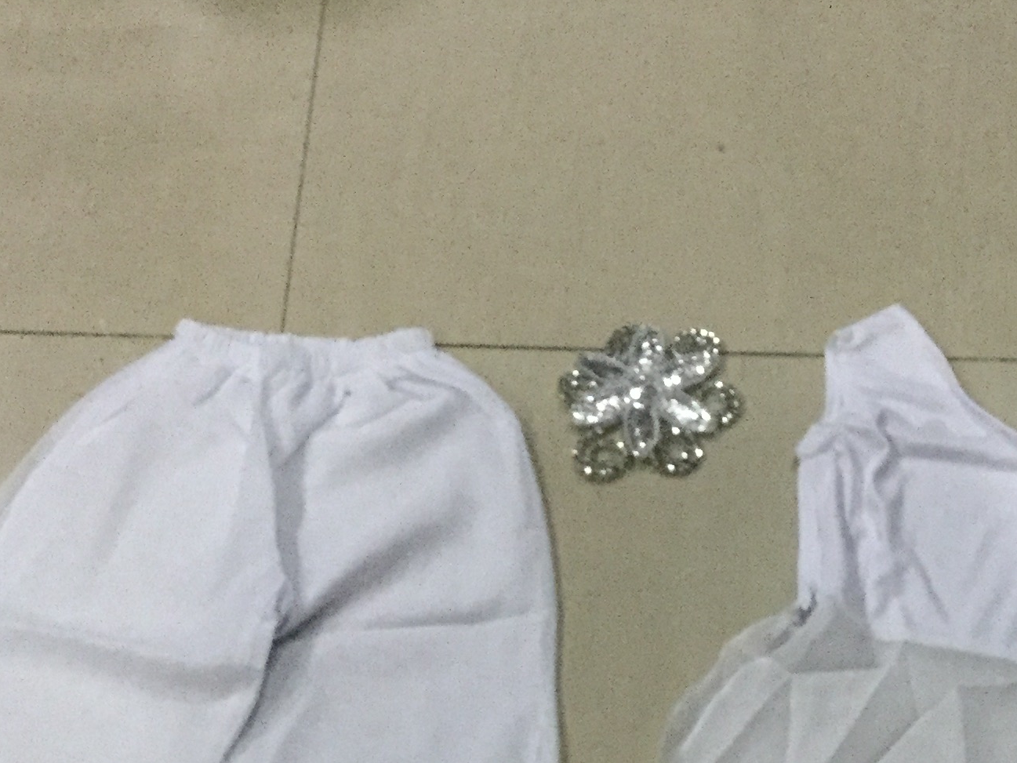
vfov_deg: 18.2
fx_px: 2292
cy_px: 827
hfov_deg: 24.6
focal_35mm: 78
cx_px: 811
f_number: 2.4
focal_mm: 3.3
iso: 200
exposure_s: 1/17
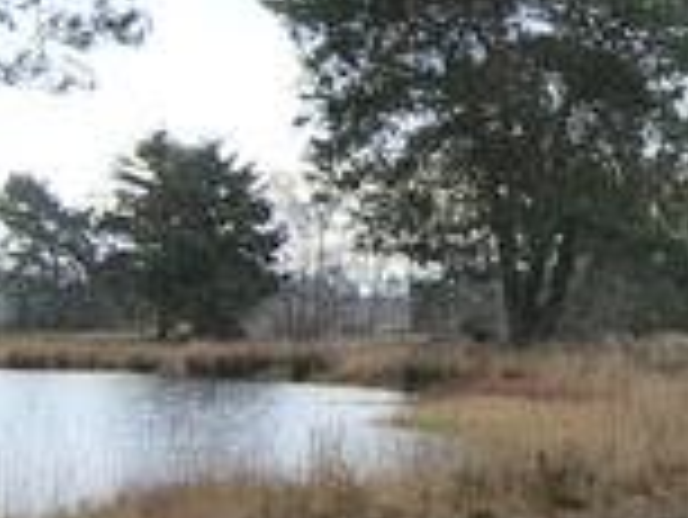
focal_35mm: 106
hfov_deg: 18.2
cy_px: 167
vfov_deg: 14.0
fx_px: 2108
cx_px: 639
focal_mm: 4.7
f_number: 2.6
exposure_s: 1/30
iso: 112
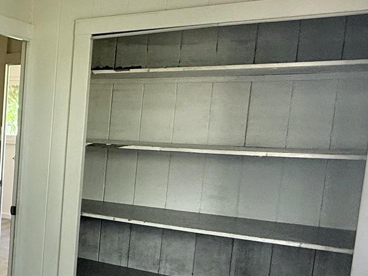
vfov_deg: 27.8
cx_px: -173
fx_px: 553
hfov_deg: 27.0
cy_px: 185
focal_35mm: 52
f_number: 2.2
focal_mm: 2.22
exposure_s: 1/120
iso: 125
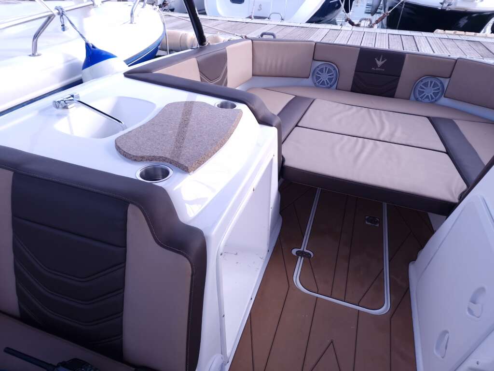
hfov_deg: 73.9
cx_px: 247
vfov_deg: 58.9
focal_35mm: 23
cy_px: 186
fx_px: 328
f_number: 1.8
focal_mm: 6.4
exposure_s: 1/180
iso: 50
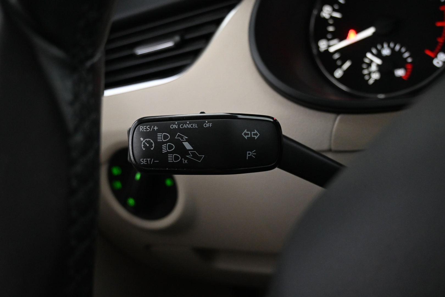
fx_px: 399
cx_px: 222
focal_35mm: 32
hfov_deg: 58.3
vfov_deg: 40.8
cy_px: 148
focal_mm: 21.5
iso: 3200
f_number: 4
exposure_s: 1/30
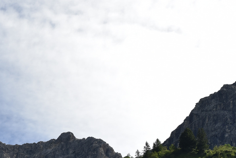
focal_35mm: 98
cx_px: 33
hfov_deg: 20.5
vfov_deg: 13.4
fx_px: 643
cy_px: 210
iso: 400
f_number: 10
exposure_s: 1/250
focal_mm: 36
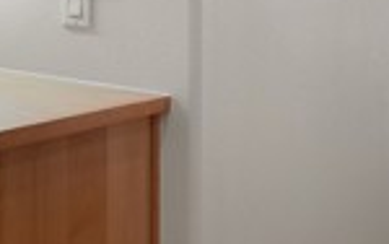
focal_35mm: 61
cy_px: -25
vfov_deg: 20.3
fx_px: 647
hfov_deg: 22.7
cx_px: -275
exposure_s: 1/4
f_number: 8
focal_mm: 14
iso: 100
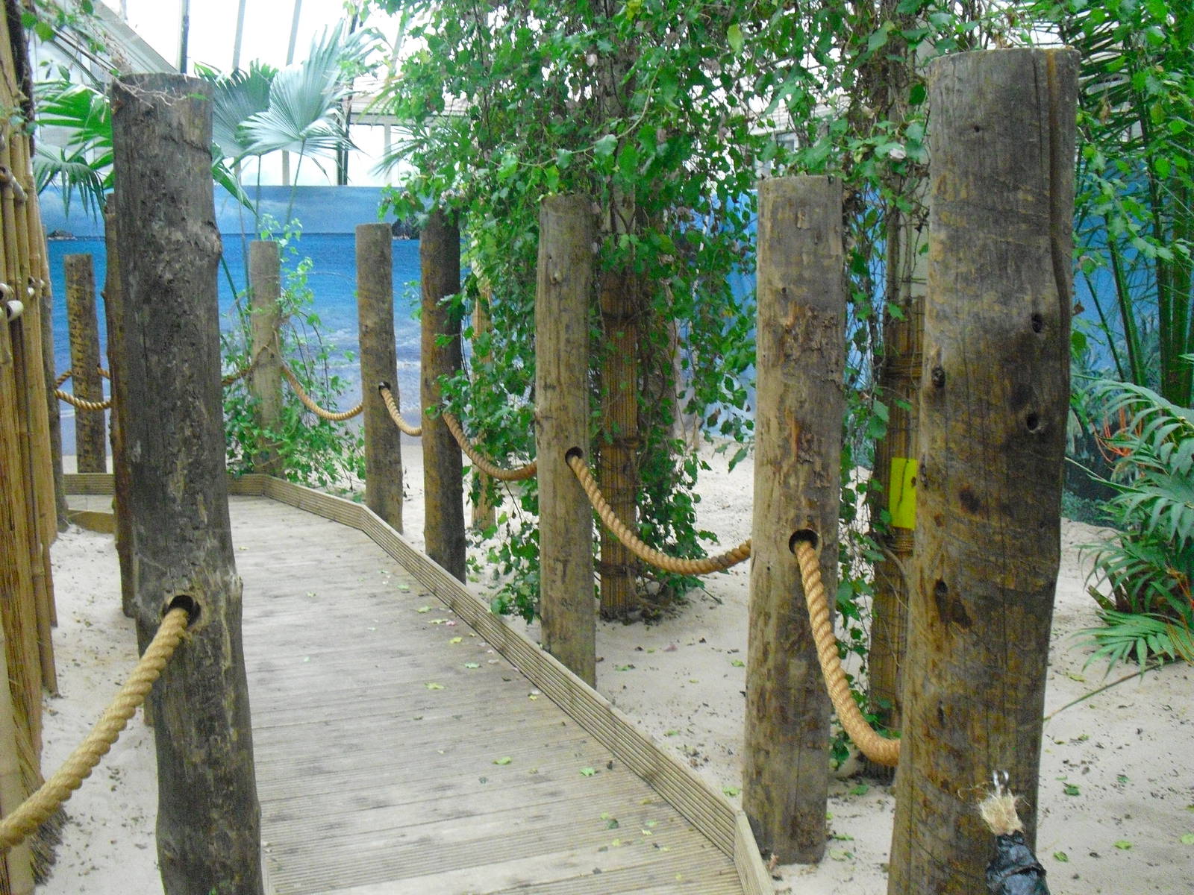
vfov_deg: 39.7
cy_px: 448
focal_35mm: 36
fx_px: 1242
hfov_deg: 51.4
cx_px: 597
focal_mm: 6.3
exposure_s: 1/60
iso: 800
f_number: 3.1
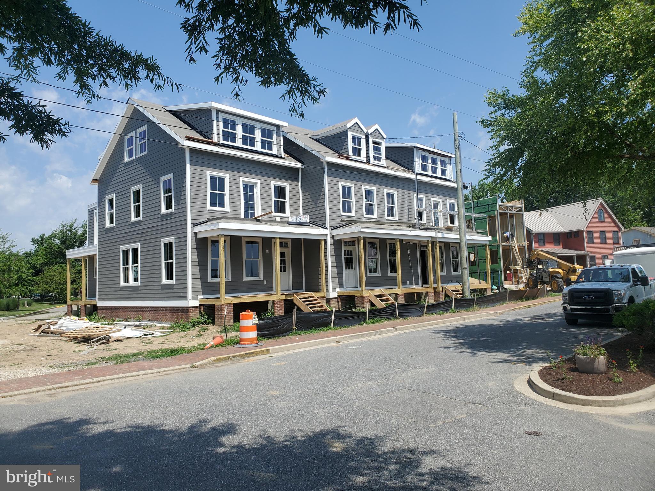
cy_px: 246
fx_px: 492
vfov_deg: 53.1
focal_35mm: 26
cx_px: 328
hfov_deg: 67.3
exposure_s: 1/1578
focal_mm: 4.3
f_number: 2.4
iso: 50
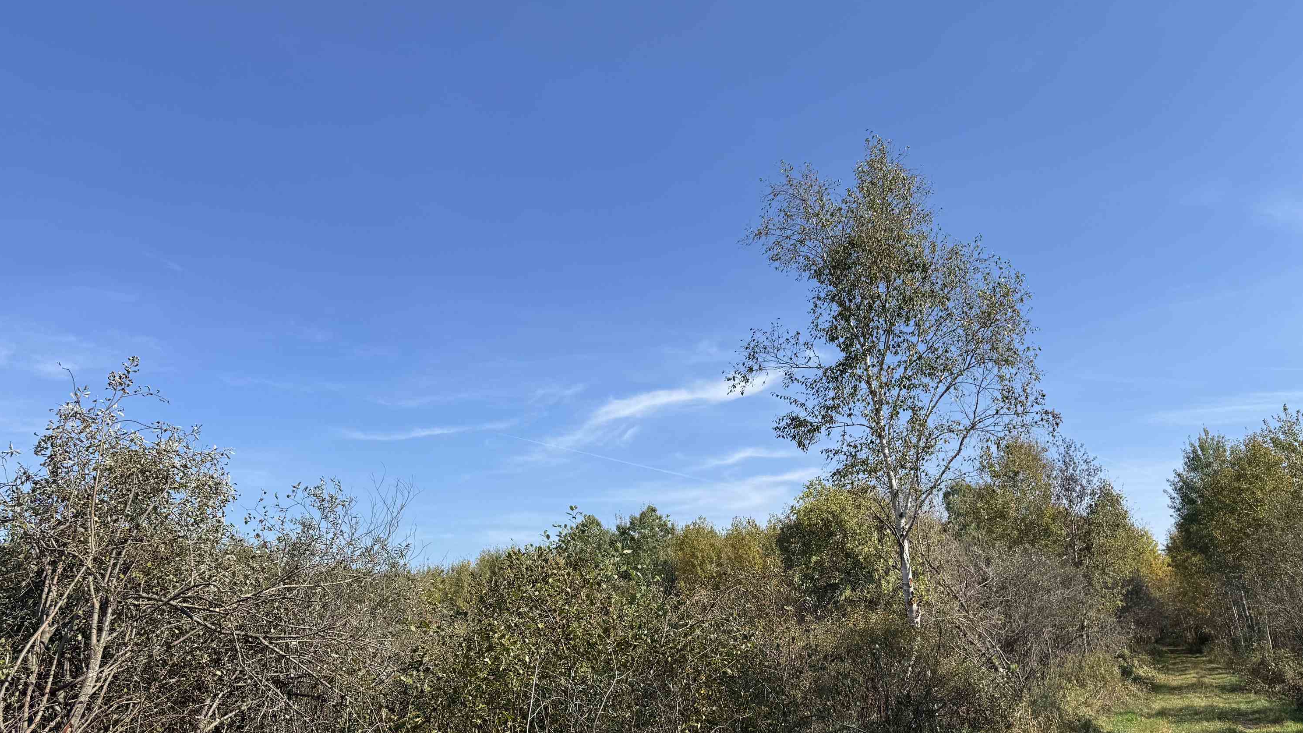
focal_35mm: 27
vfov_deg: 42.4
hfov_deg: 69.9
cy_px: 475
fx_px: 933
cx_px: 650
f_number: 1.78
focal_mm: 6.76
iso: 80
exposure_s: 1/4310
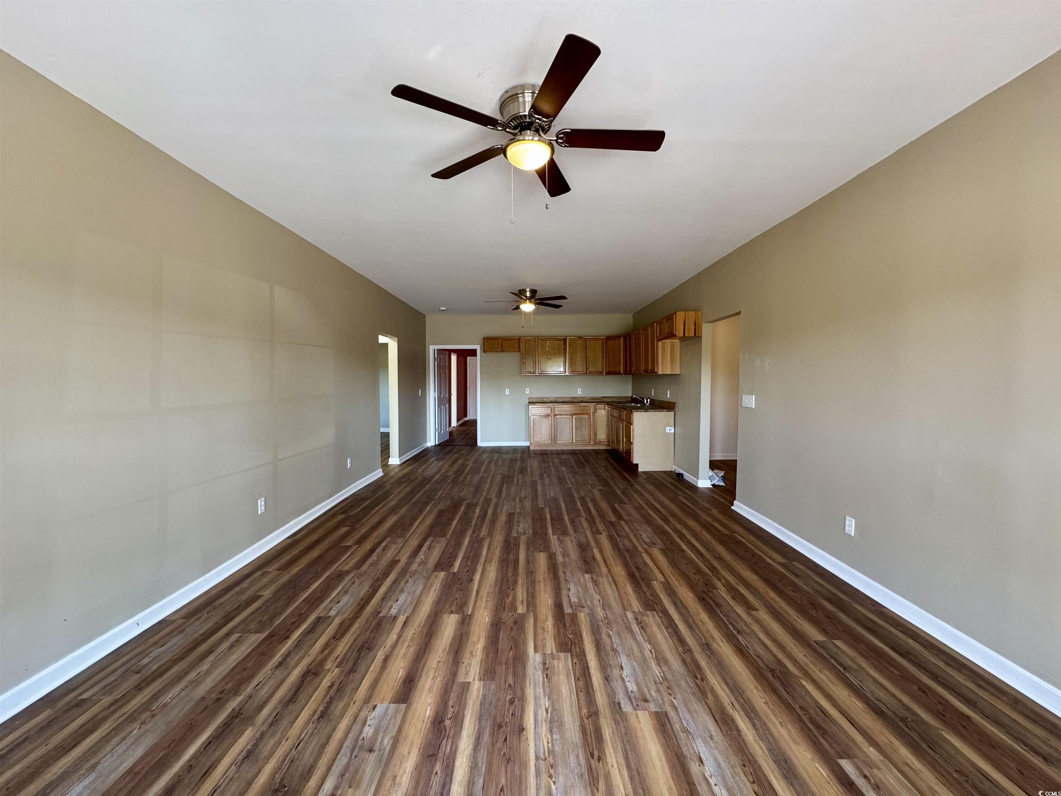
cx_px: 530
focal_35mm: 14
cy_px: 398
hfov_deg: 102.1
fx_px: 429
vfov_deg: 85.7
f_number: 2.2
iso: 250
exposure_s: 1/99
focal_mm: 2.22
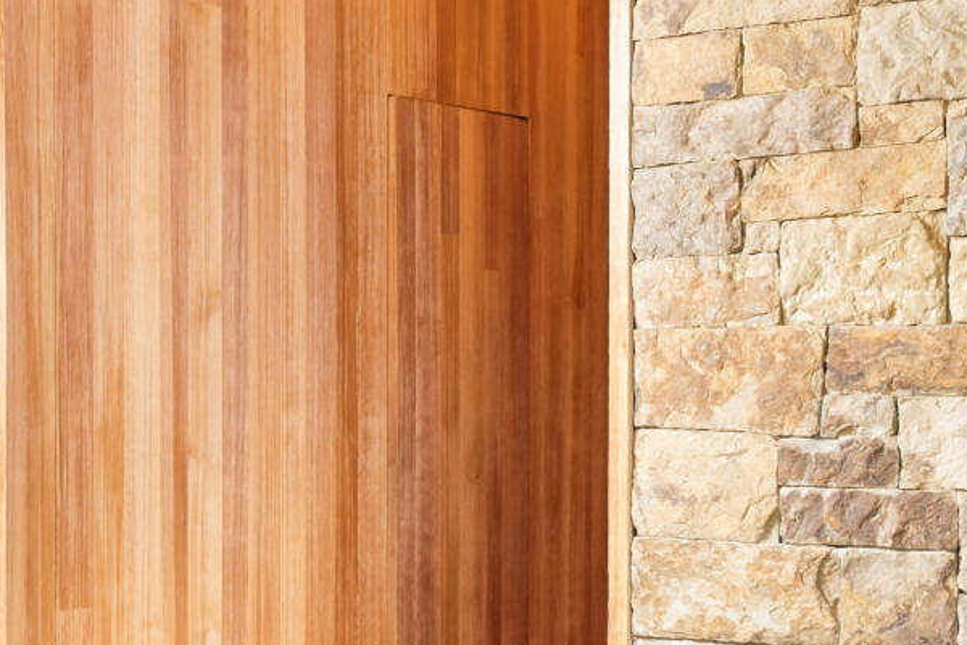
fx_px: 2283
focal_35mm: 85
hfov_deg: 21.9
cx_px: -232
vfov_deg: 16.0
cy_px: 476
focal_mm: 17
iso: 400
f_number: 7.1
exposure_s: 1/8
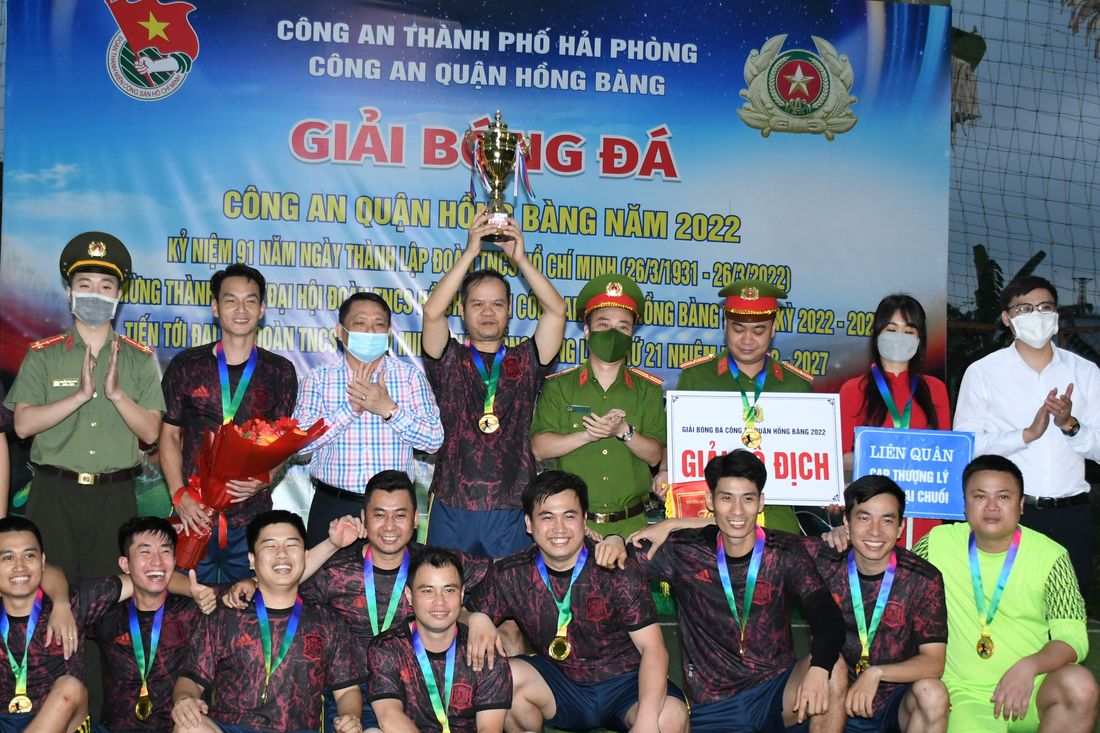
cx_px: 451
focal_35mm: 52
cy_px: 415
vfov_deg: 26.0
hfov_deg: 38.1
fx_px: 1589
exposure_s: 1/200
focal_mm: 24
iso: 1600
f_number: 4.5
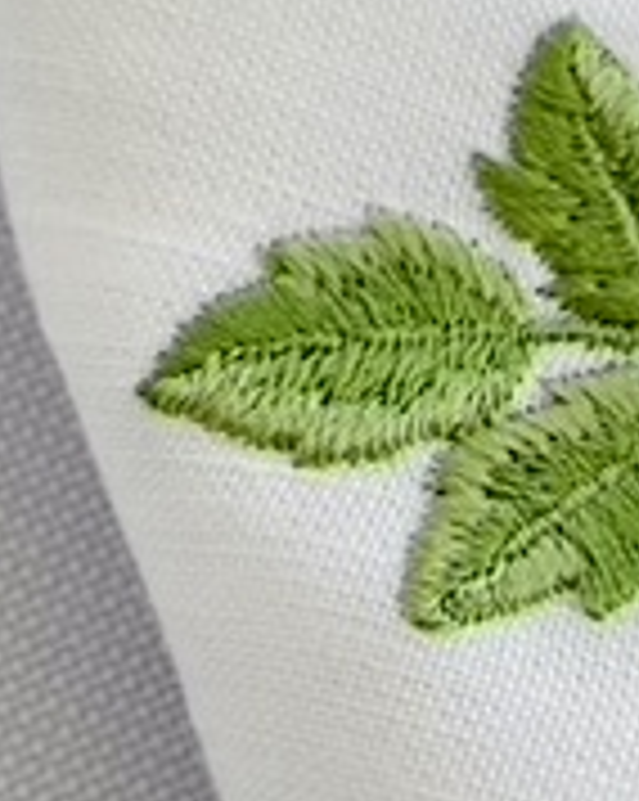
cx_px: 1346
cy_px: 387
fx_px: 3457
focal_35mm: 146
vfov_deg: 13.2
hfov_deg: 9.7
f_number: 1.8
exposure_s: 1/121
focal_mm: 4.25
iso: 80
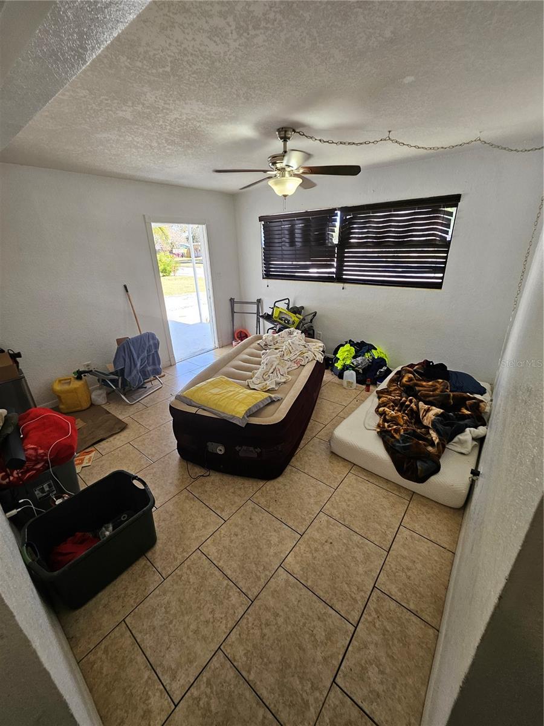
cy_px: 363
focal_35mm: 13
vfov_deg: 106.2
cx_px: 272
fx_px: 272
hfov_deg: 89.9
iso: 50
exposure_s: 1/60
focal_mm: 1.74
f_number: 2.2
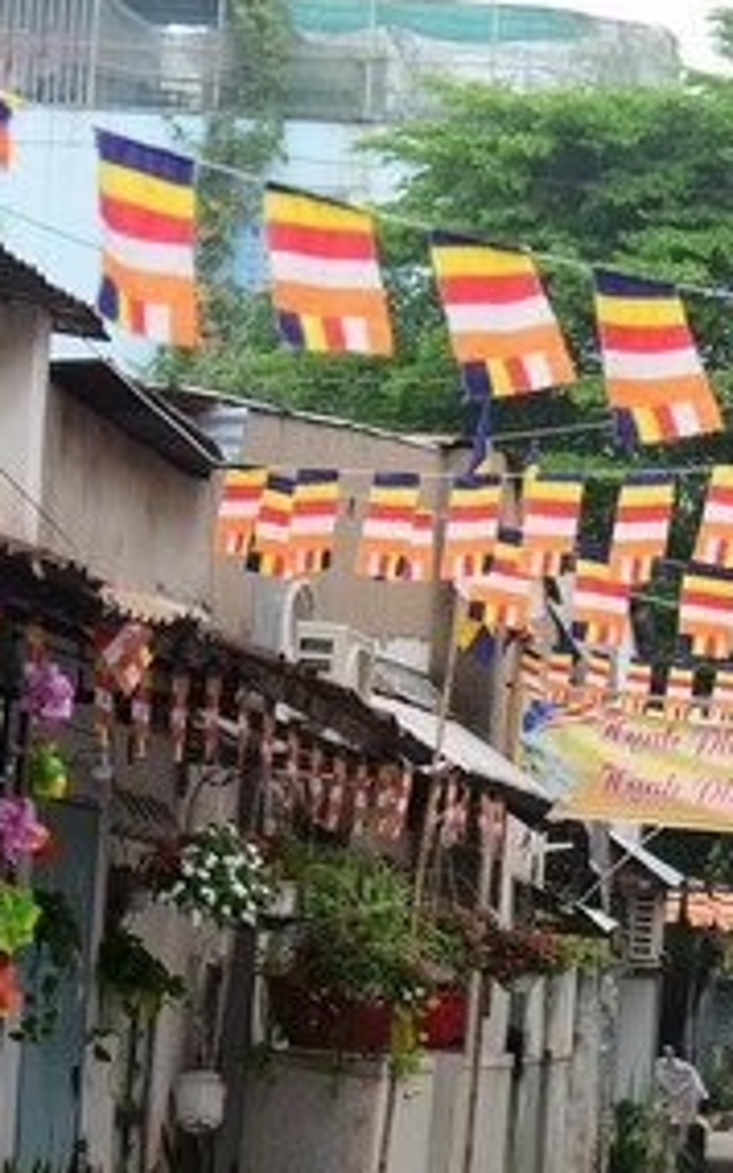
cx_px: 642
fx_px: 4605
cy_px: 815
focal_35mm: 144
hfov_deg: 9.1
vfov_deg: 14.5
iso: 500
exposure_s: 1/320
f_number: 4
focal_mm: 62
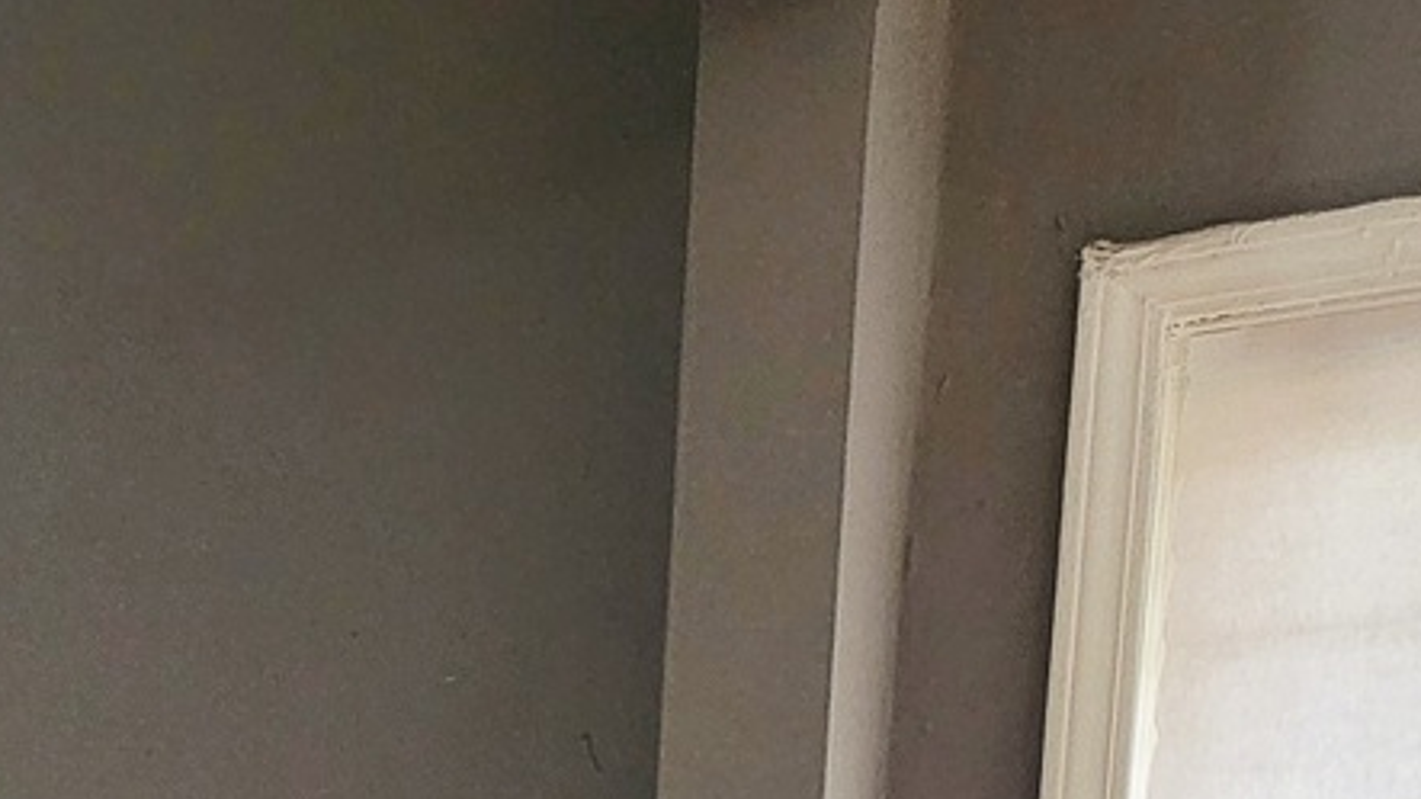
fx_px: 3466
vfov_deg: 11.5
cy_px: 1726
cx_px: -763
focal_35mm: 92
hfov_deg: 19.8
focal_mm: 4.25
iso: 250
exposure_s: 1/120
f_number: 1.8
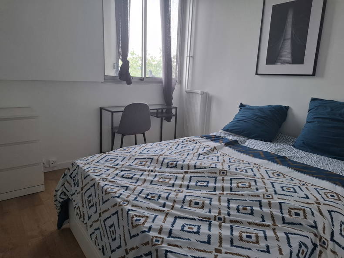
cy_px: 129
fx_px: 228
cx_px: 172
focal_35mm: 23
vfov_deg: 58.9
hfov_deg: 73.9
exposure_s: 1/100
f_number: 1.8
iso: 80
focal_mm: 5.54
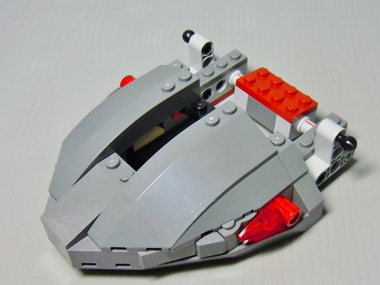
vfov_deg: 39.6
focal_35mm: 36
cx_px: 192
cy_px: 149
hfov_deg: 51.4
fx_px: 395
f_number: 3.5
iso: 200
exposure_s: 1/25
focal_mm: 5.4
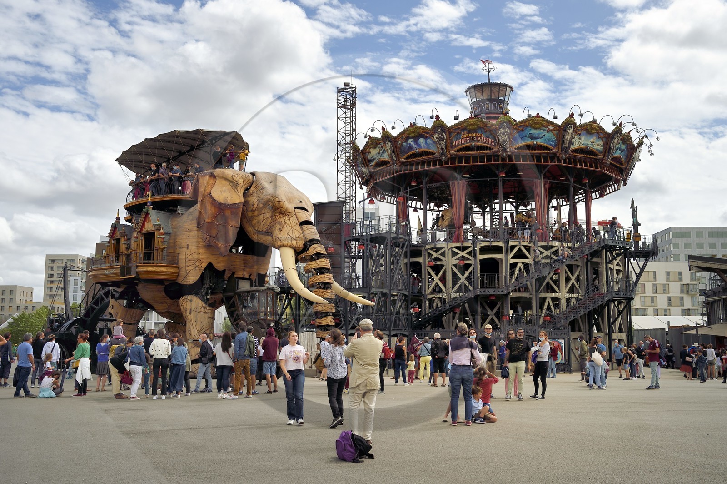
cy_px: 242
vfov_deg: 33.3
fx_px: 807
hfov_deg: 48.5
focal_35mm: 40
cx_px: 364
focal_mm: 40
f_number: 10
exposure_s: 1/400
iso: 200
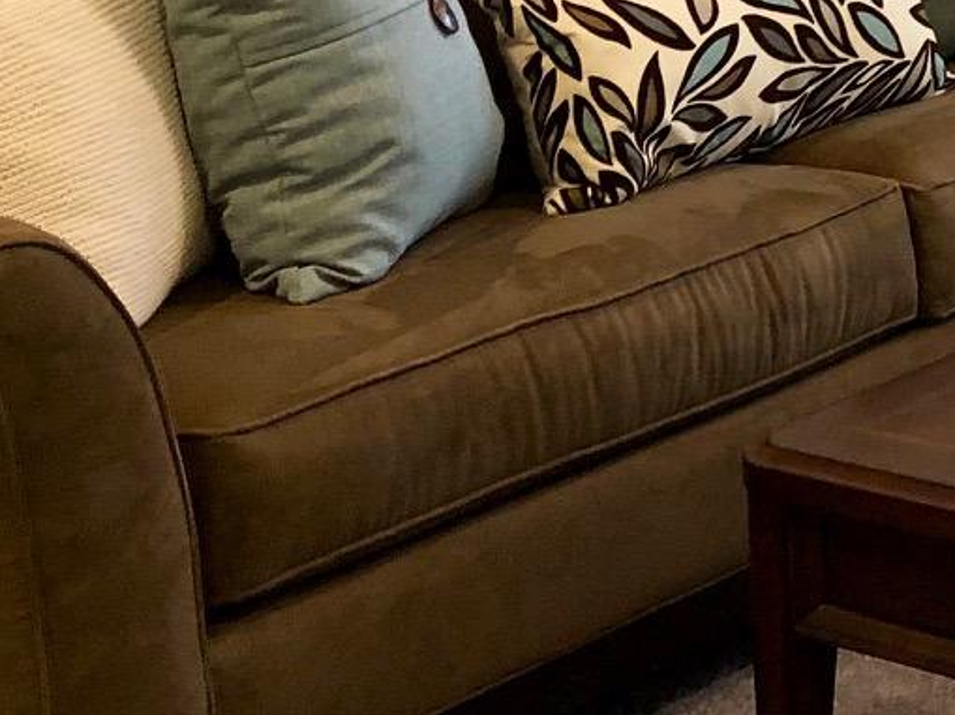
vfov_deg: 12.7
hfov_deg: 15.6
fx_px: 3060
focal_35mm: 111
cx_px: 1636
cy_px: -328
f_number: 1.8
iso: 32
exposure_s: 1/24
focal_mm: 3.99
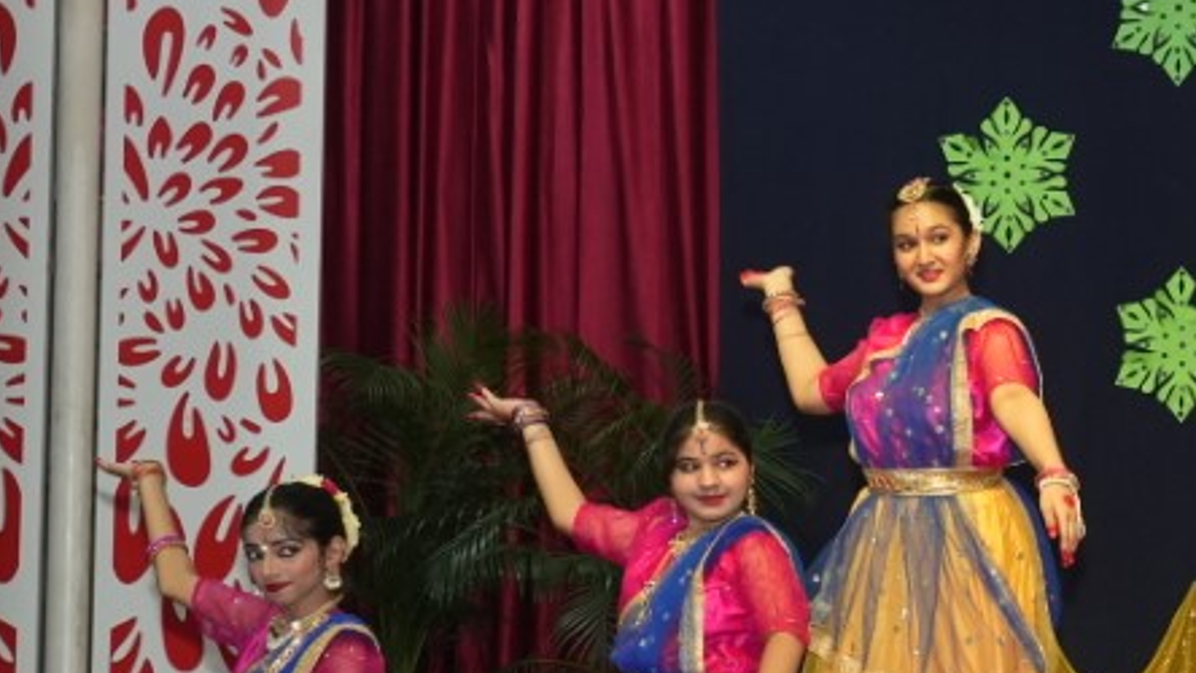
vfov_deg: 9.6
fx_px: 3997
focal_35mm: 126
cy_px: 592
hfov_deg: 15.3
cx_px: 1974
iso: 1600
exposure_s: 1/200
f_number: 5.6
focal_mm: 33
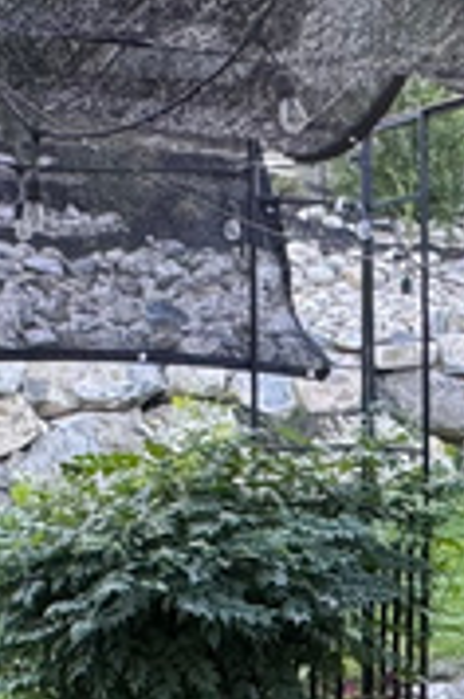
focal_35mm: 84
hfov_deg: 15.7
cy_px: 711
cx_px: 523
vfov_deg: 23.2
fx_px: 1630
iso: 160
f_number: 2.2
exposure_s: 1/120
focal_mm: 2.22
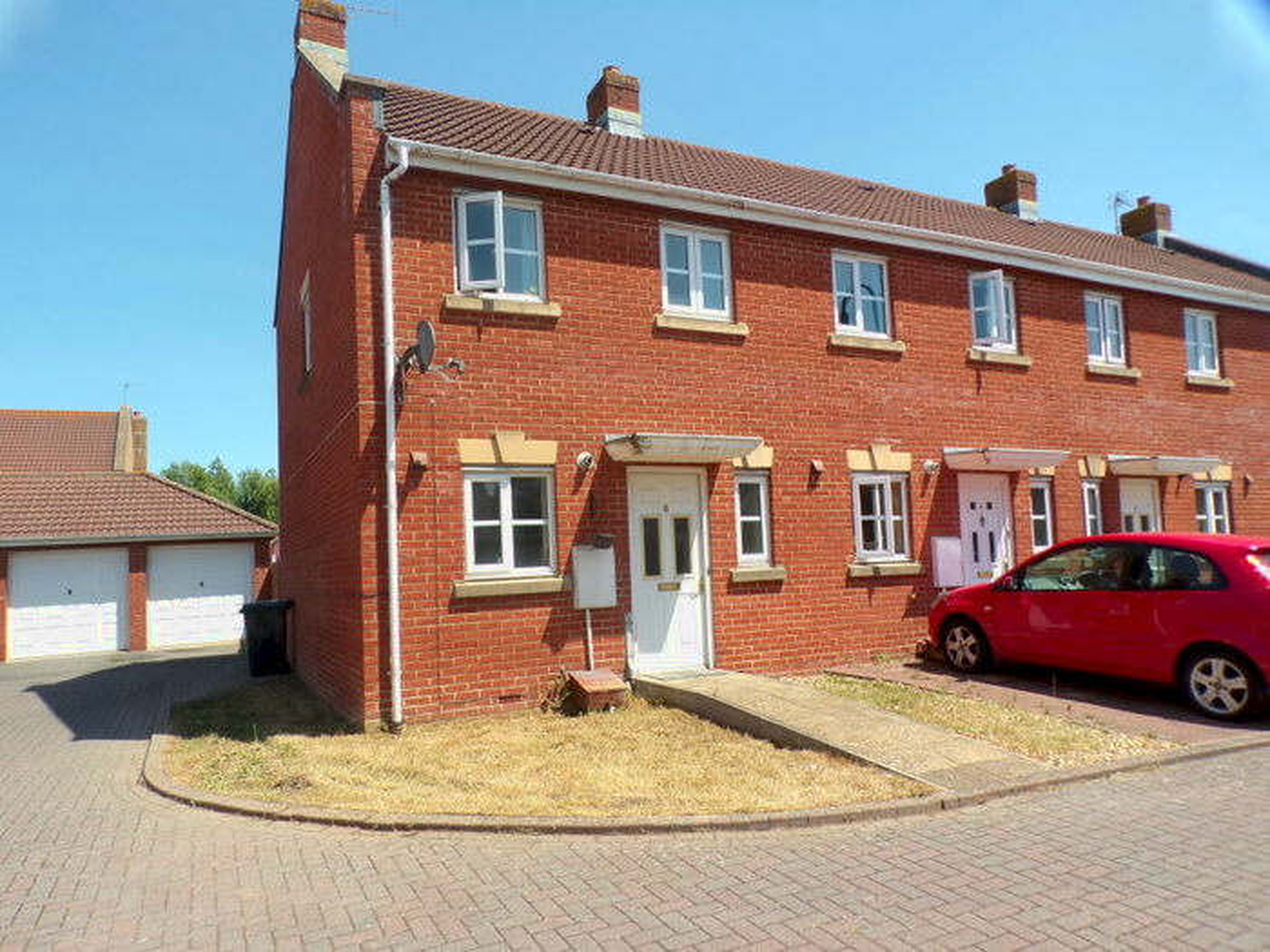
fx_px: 881
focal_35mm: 24
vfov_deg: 56.8
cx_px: 635
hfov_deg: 71.6
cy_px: 476
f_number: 5.8
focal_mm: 4.3
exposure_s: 1/180
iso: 80
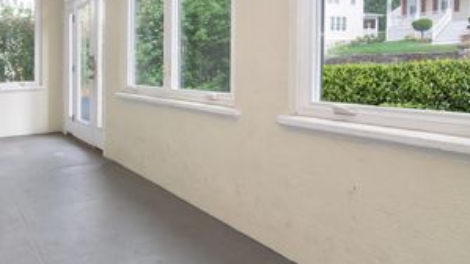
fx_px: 360
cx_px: 140
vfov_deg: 39.5
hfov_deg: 63.8
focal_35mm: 29
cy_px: 75
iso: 640
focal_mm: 11
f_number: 11
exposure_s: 1/100
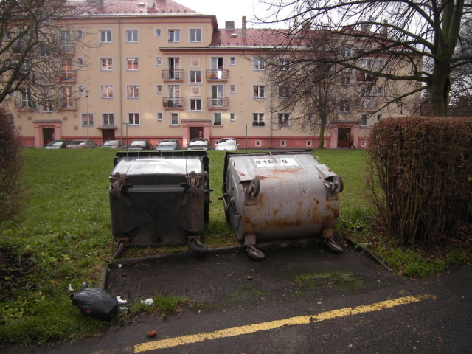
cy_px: 177
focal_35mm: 28
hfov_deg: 63.4
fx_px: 382
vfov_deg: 49.7
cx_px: 236
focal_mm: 4.7
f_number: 2.8
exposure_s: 1/140
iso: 64
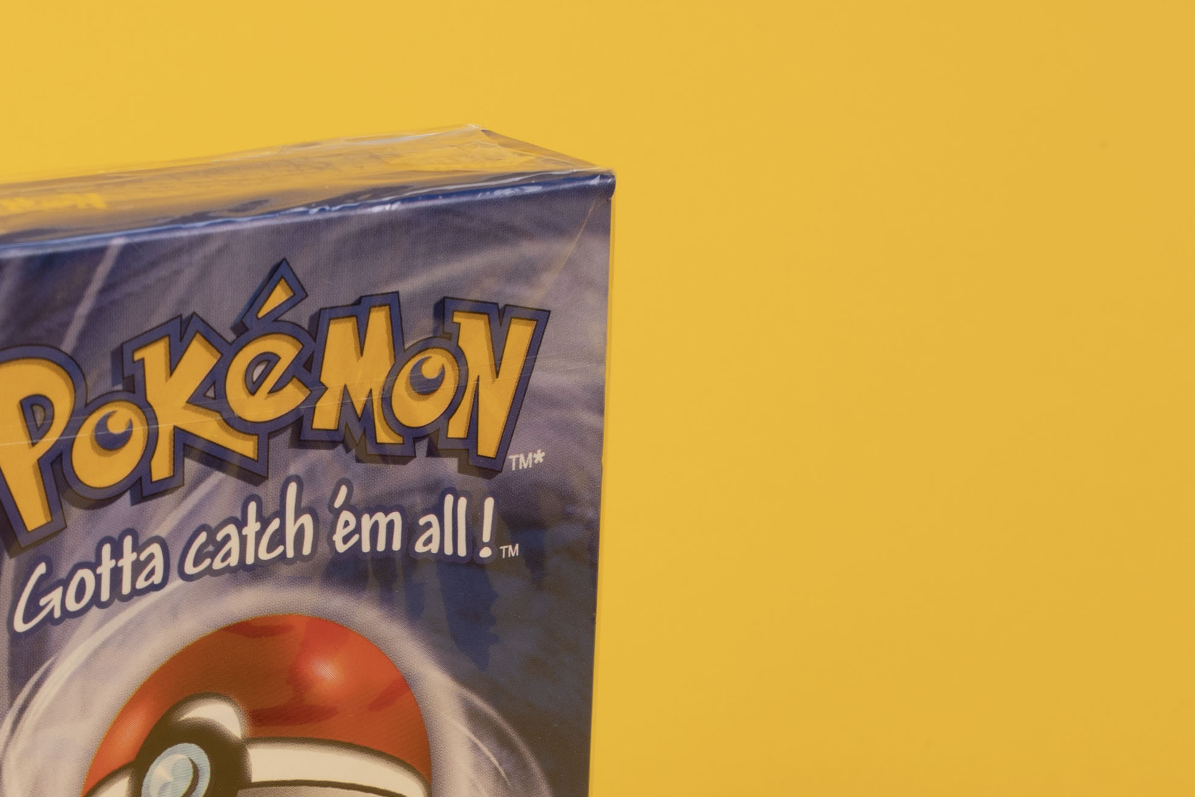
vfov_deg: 9.0
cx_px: 164
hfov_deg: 13.4
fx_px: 5045
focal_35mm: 152
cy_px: 770
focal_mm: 43.6
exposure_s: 1/10
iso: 50
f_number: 10
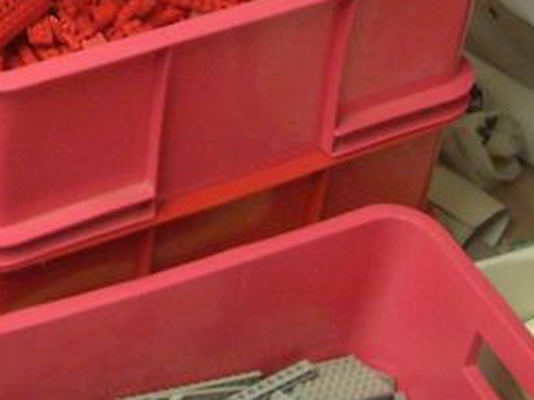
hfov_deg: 17.9
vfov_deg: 13.3
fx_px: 1649
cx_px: -10
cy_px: -129
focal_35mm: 107
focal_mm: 5.8
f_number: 2.6
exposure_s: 1/20
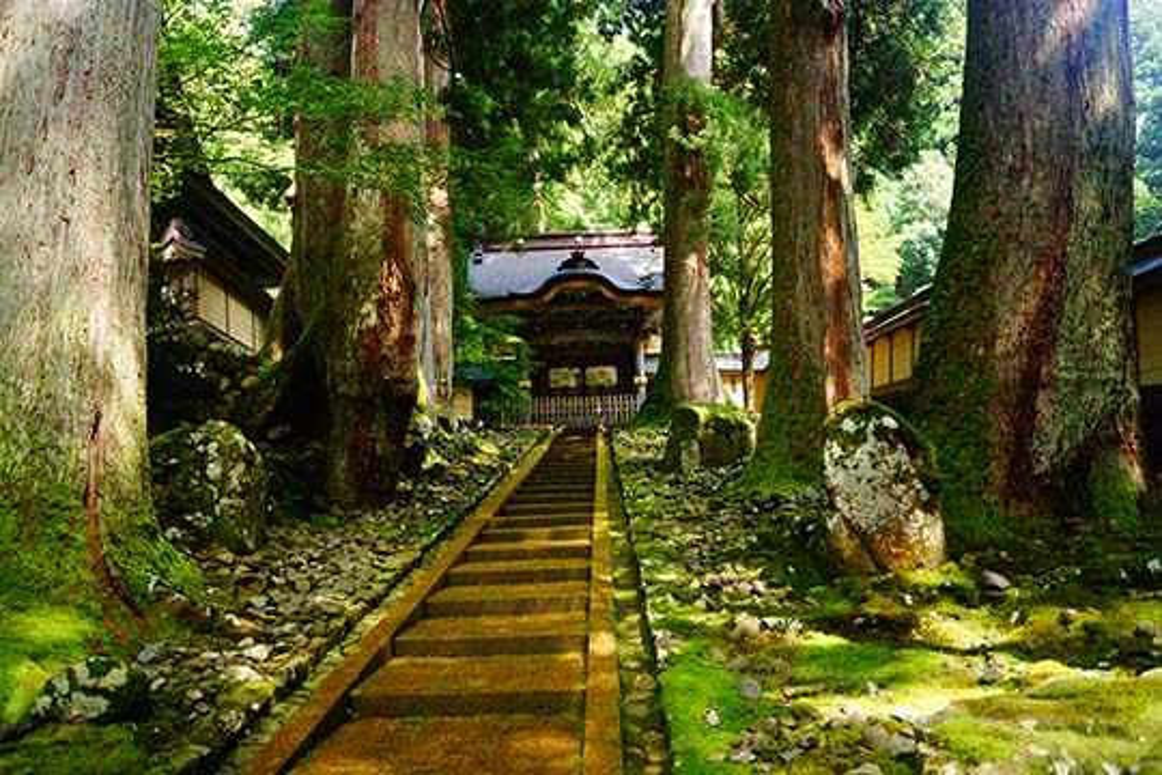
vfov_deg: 47.9
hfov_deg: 67.4
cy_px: 388
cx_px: 581
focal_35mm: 27
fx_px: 871
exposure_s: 1/80
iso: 100
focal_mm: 18
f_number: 3.5
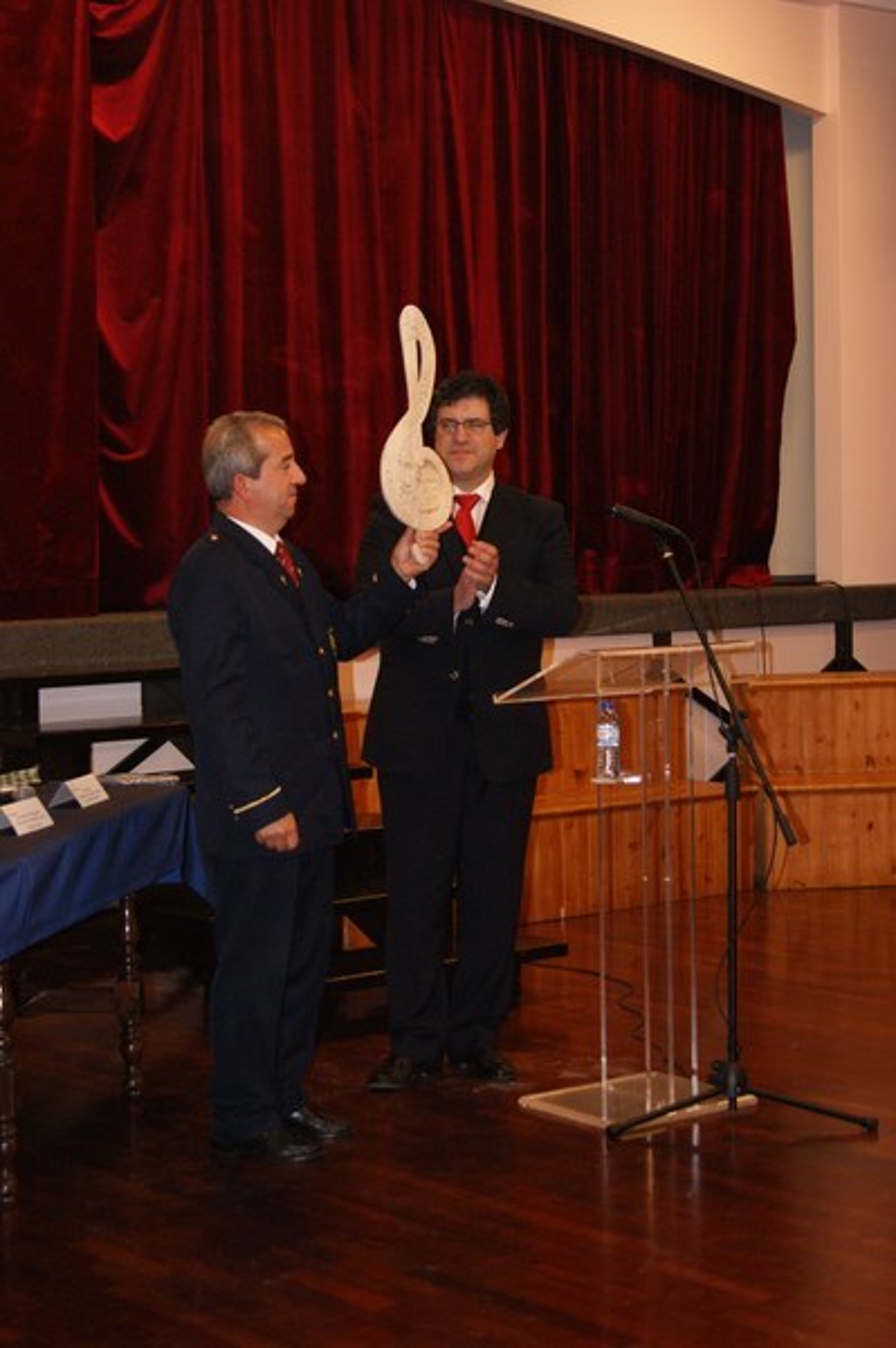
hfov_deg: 20.1
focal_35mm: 68
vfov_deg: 29.9
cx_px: 448
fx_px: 2524
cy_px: 674
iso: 400
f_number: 5.6
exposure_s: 1/60
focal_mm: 45
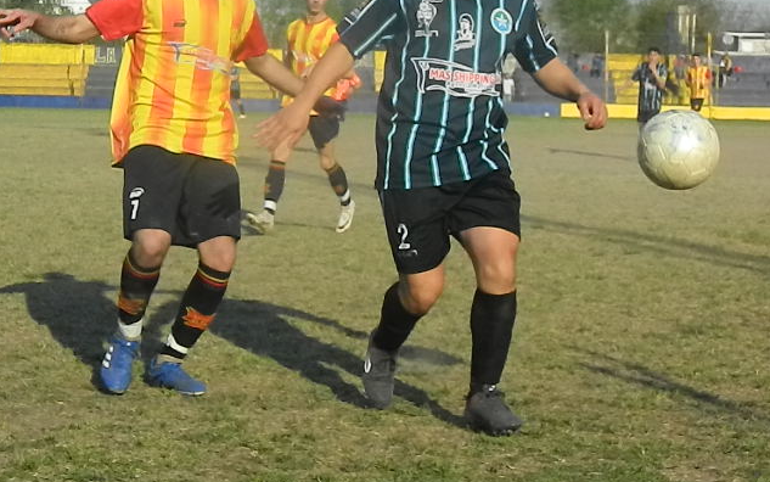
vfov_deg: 14.5
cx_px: 384
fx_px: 1889
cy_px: 206
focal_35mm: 90
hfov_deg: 23.0
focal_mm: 15.1
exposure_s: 1/400
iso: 400
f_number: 11.9
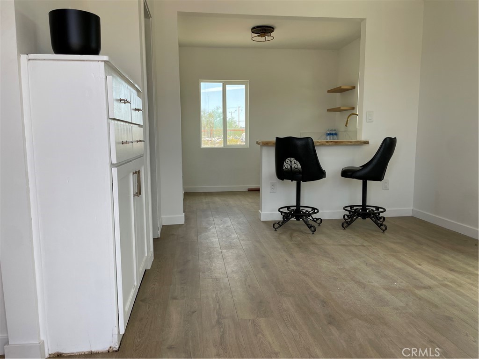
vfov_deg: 53.1
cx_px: 240
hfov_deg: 67.3
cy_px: 180
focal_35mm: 26
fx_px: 360
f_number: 1.6
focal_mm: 4.2
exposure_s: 1/350
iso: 32
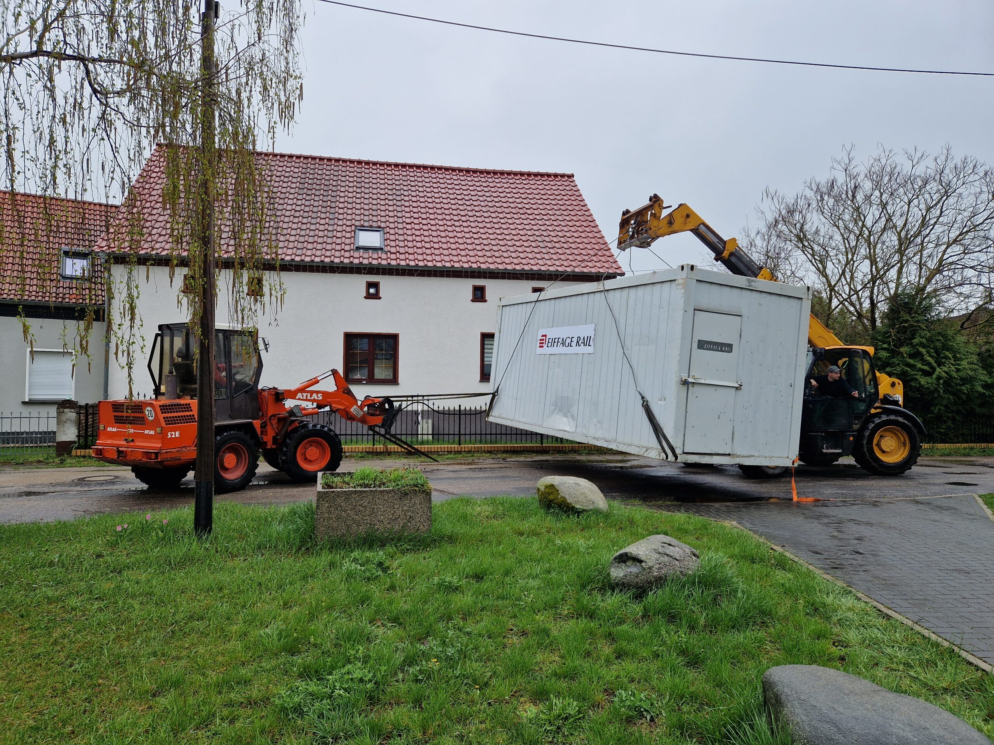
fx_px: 660
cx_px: 497
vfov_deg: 58.9
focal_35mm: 23
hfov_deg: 73.9
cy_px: 372
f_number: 1.8
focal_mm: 5.4
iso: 50
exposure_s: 1/303
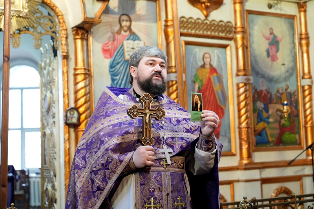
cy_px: 104
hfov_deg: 32.4
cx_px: 157
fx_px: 541
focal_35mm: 62
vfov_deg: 21.9
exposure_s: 1/160
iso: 6400
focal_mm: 62
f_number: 4
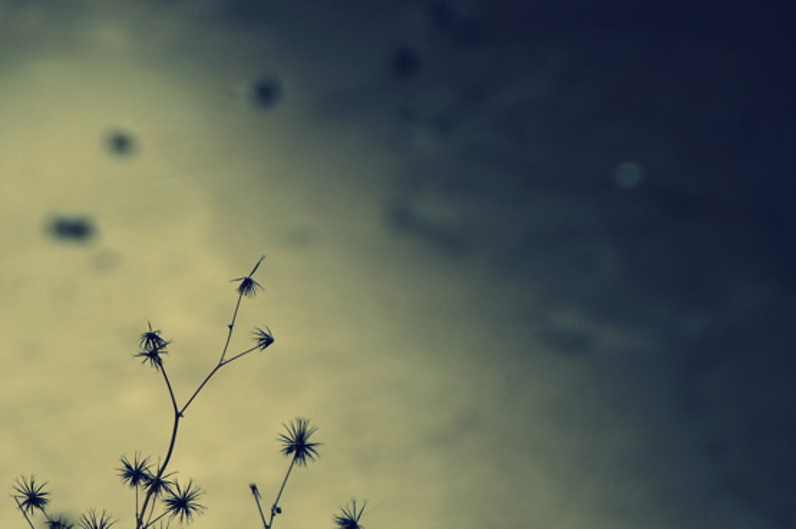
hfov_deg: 5.0
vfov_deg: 3.3
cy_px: 477
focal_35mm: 415
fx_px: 9168
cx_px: 115
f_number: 8
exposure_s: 1/500
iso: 100
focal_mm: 150
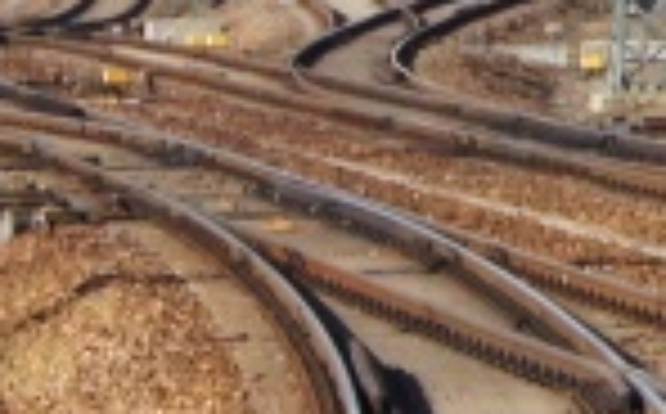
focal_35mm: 530
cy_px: 61
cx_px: 1764
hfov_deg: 3.9
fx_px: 9605
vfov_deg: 2.5
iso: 200
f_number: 13
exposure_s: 1/160
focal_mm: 50
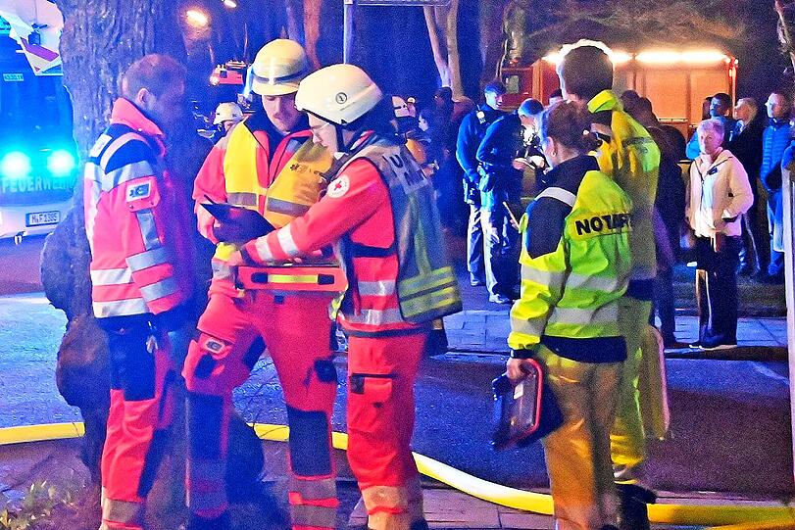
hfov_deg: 43.6
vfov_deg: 29.9
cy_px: 265
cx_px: 398
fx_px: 994
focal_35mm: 45
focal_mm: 45
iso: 32000
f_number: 5
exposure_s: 1/100
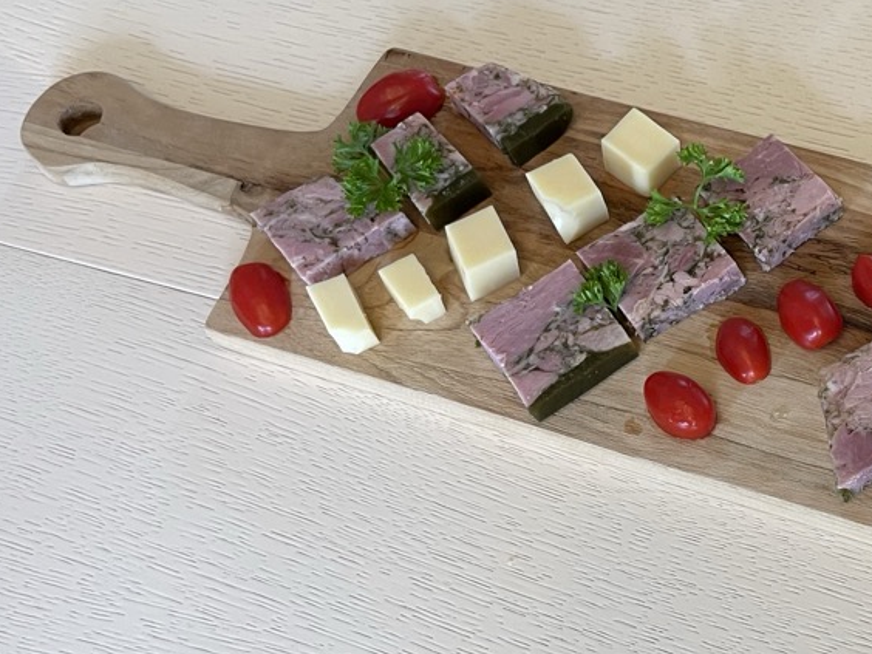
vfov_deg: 24.8
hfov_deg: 30.2
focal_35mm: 59
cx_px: 895
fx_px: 1486
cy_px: 371
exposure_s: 1/50
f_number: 1.6
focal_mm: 4.2
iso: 64
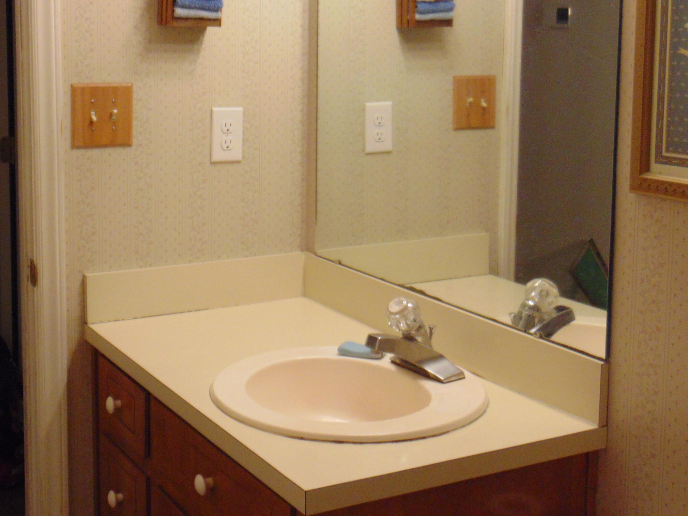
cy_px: 137
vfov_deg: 27.7
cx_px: 212
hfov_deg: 36.3
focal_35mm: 52
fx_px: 1033
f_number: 3.2
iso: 250
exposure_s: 1/30
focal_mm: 6.3
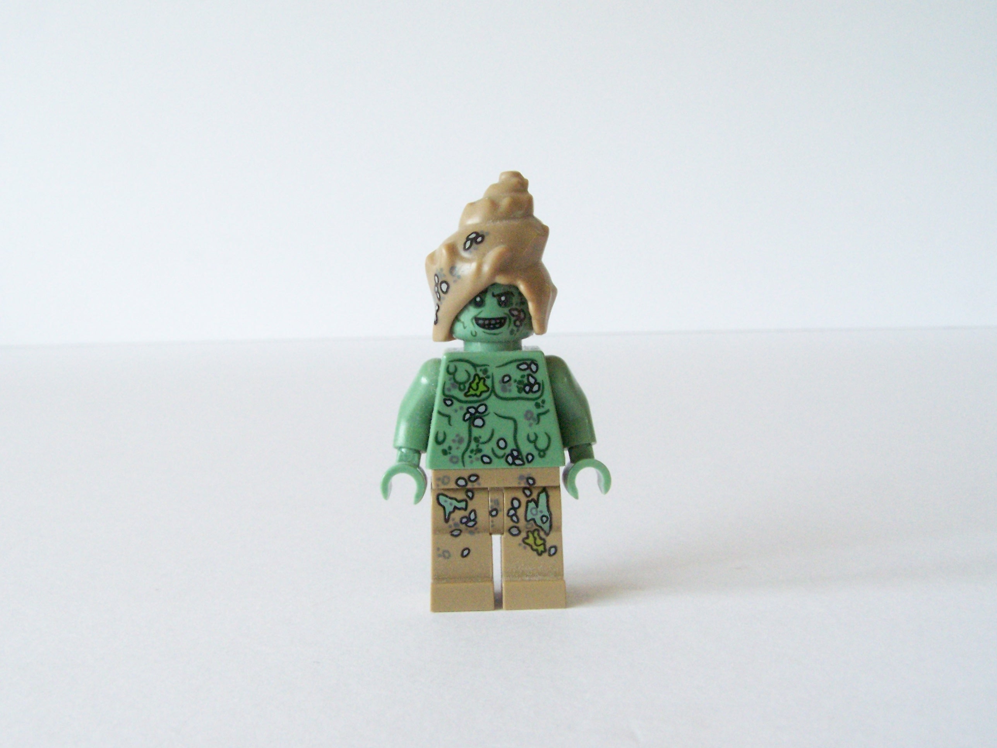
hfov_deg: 43.9
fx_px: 1238
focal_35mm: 43
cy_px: 374
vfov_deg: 33.6
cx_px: 498
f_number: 7.1
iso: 400
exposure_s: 1/6
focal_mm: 7.1
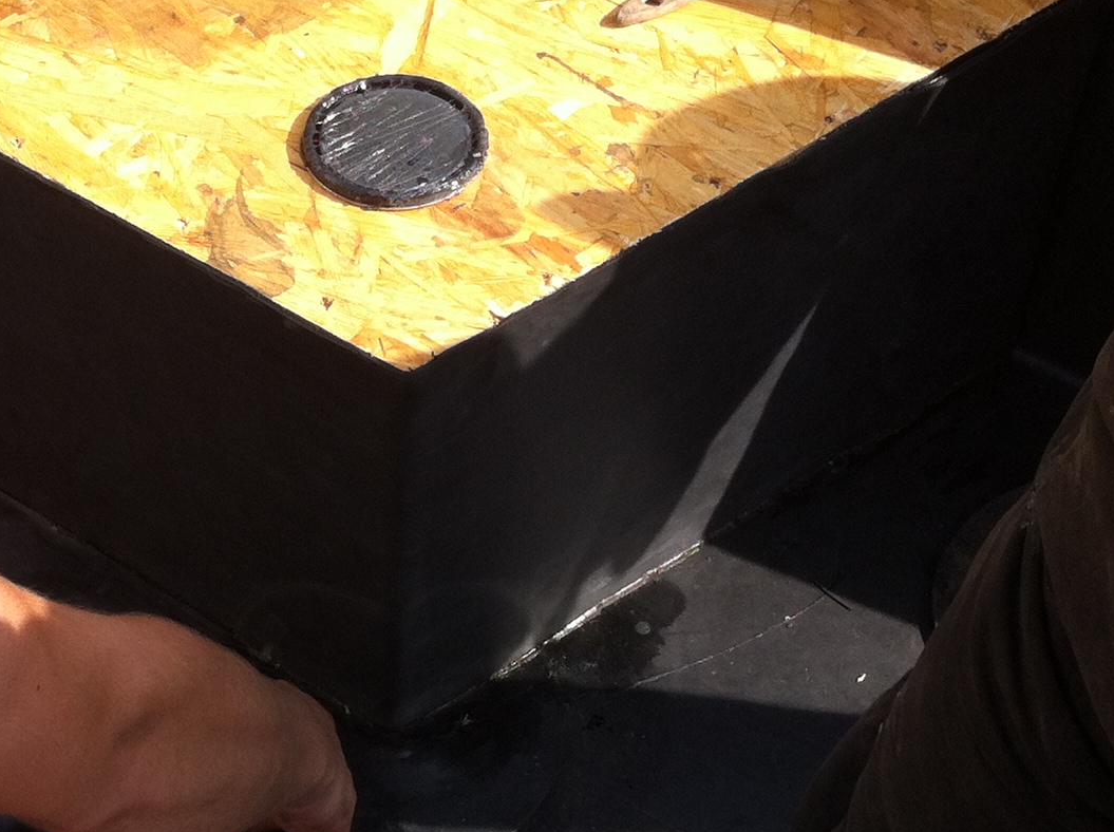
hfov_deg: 22.5
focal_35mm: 86
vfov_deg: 17.1
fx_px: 2764
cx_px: 248
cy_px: 513
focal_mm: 3.85
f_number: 2.8
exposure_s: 1/603
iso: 80
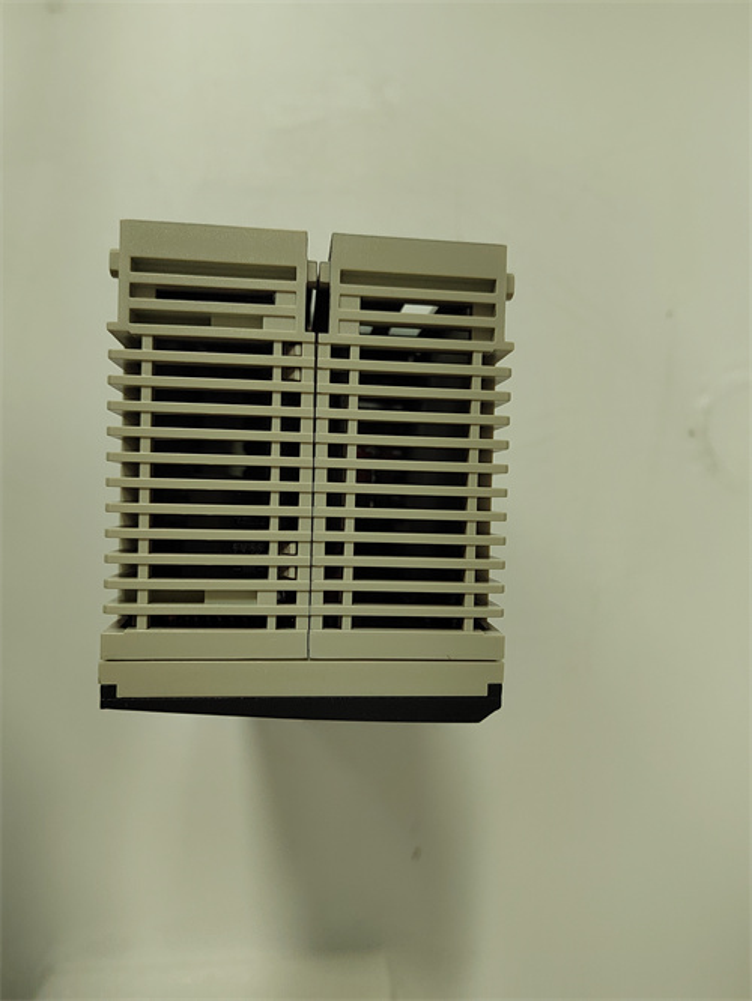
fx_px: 666
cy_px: 500
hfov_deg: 58.9
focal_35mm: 23
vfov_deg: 73.9
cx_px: 376
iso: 1906
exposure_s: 1/100
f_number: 1.9
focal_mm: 5.52
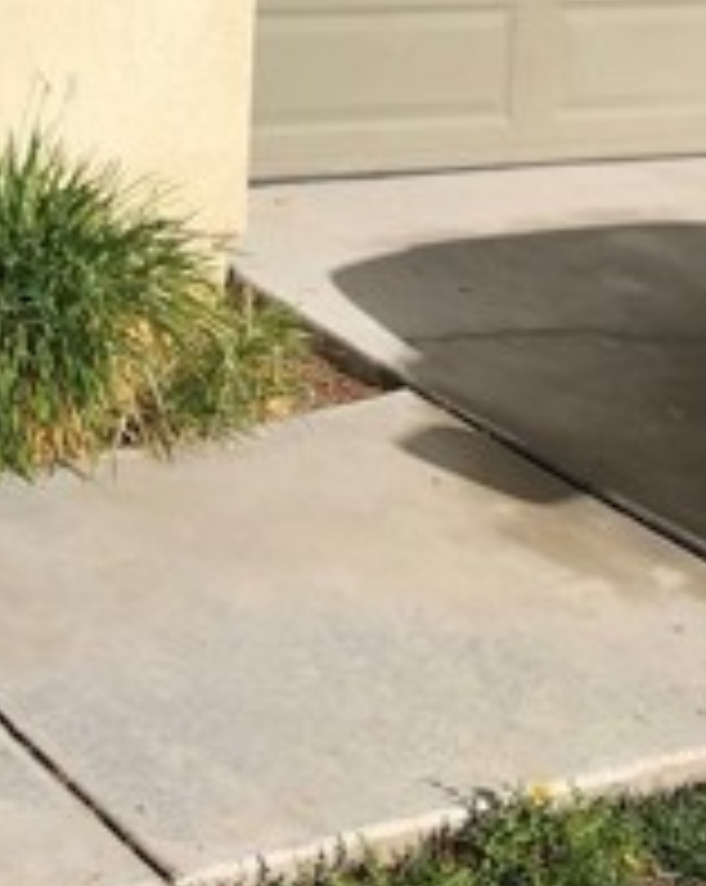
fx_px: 2330
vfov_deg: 19.0
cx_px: -333
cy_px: -436
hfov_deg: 15.9
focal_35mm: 89
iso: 20
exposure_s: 1/3205
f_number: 1.8
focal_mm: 3.99
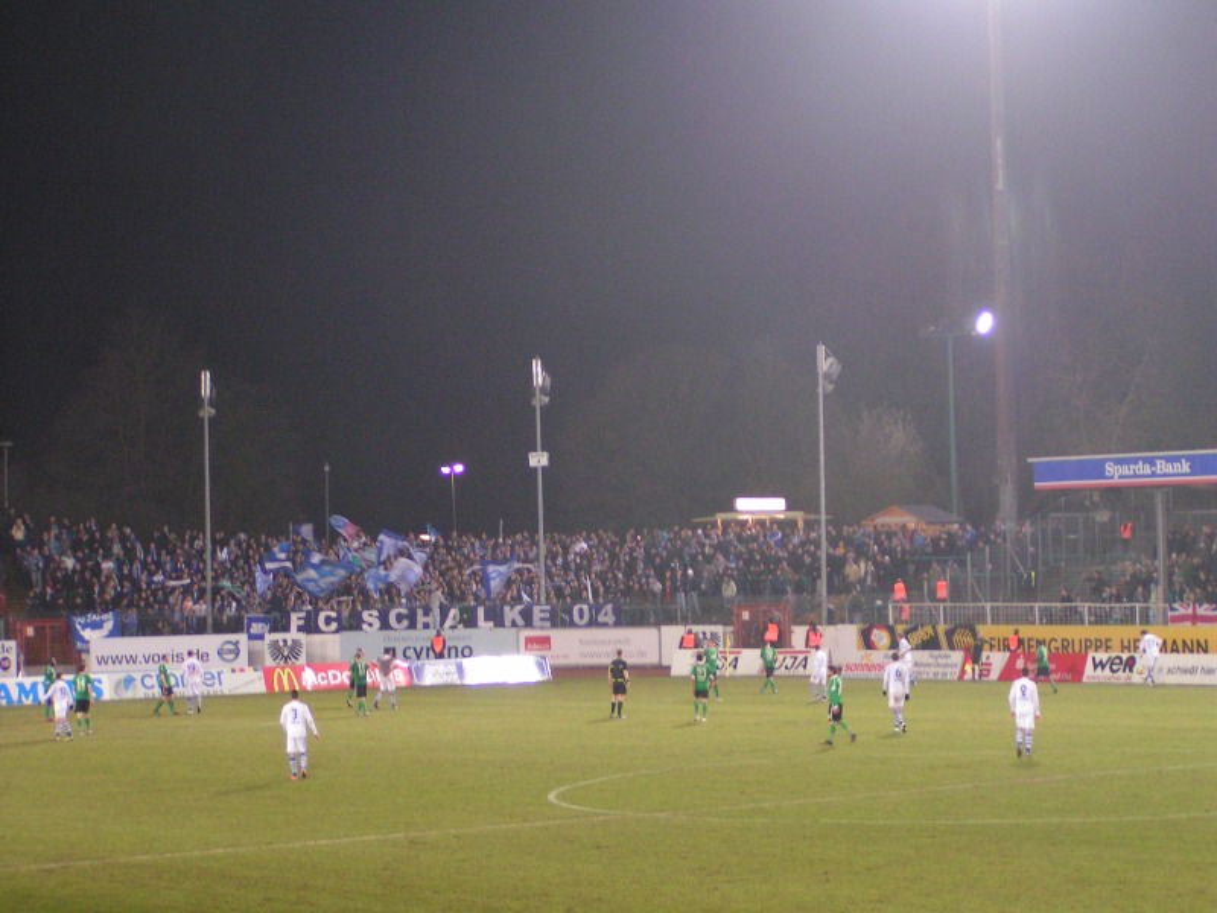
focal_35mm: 104
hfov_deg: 18.9
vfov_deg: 14.2
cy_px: 456
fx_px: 3656
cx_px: 608
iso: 200
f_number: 3.5
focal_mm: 15.9
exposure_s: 1/25
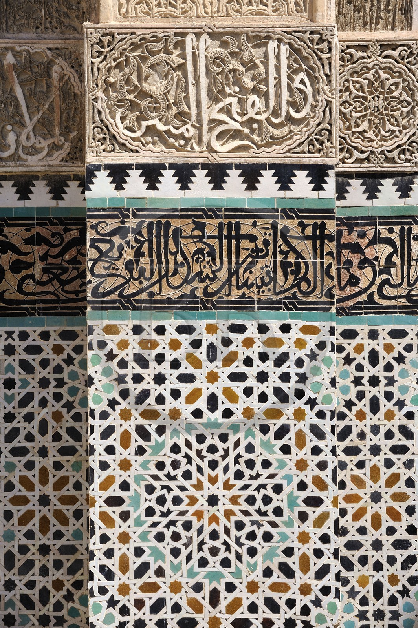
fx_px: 2268
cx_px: 209
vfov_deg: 15.8
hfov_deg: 10.5
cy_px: 314
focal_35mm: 130
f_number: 8
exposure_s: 1/320
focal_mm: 130
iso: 200
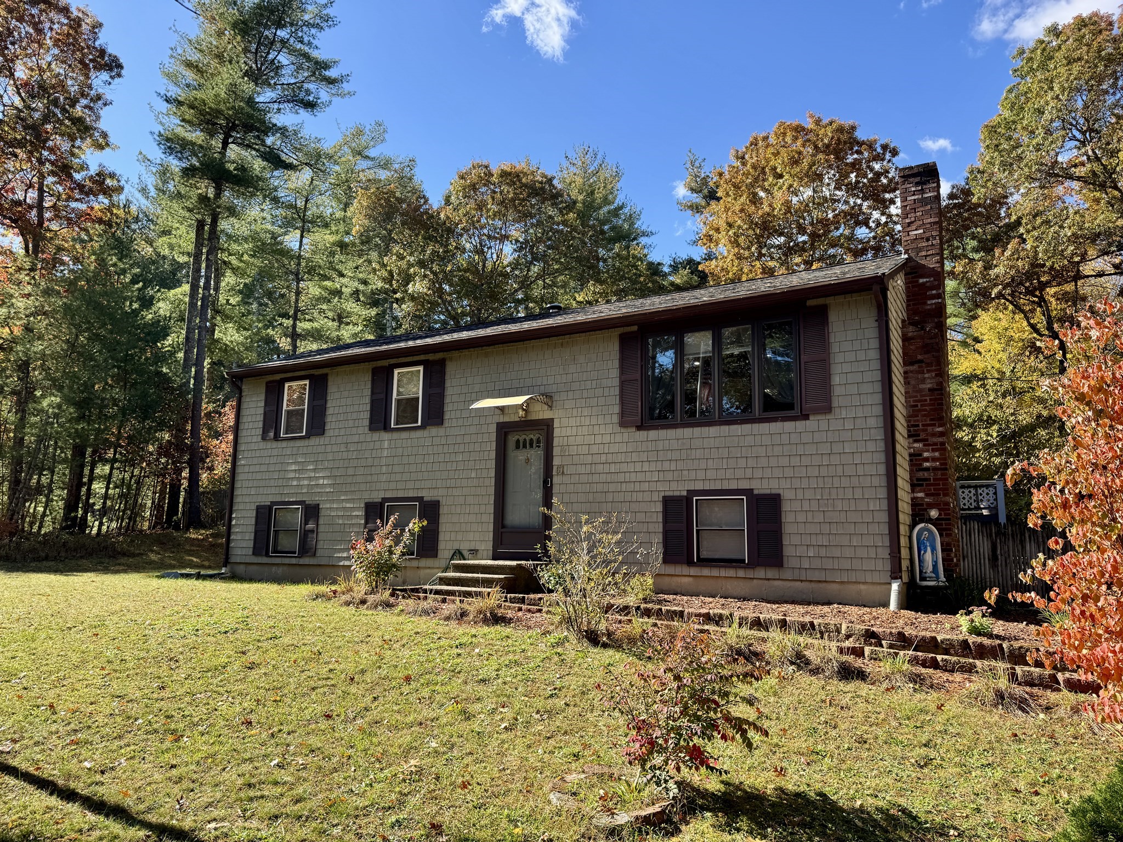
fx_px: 779
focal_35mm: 24
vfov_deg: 56.8
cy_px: 421
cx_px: 562
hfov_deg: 71.6
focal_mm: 6.76
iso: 80
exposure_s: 1/1172
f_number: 1.78
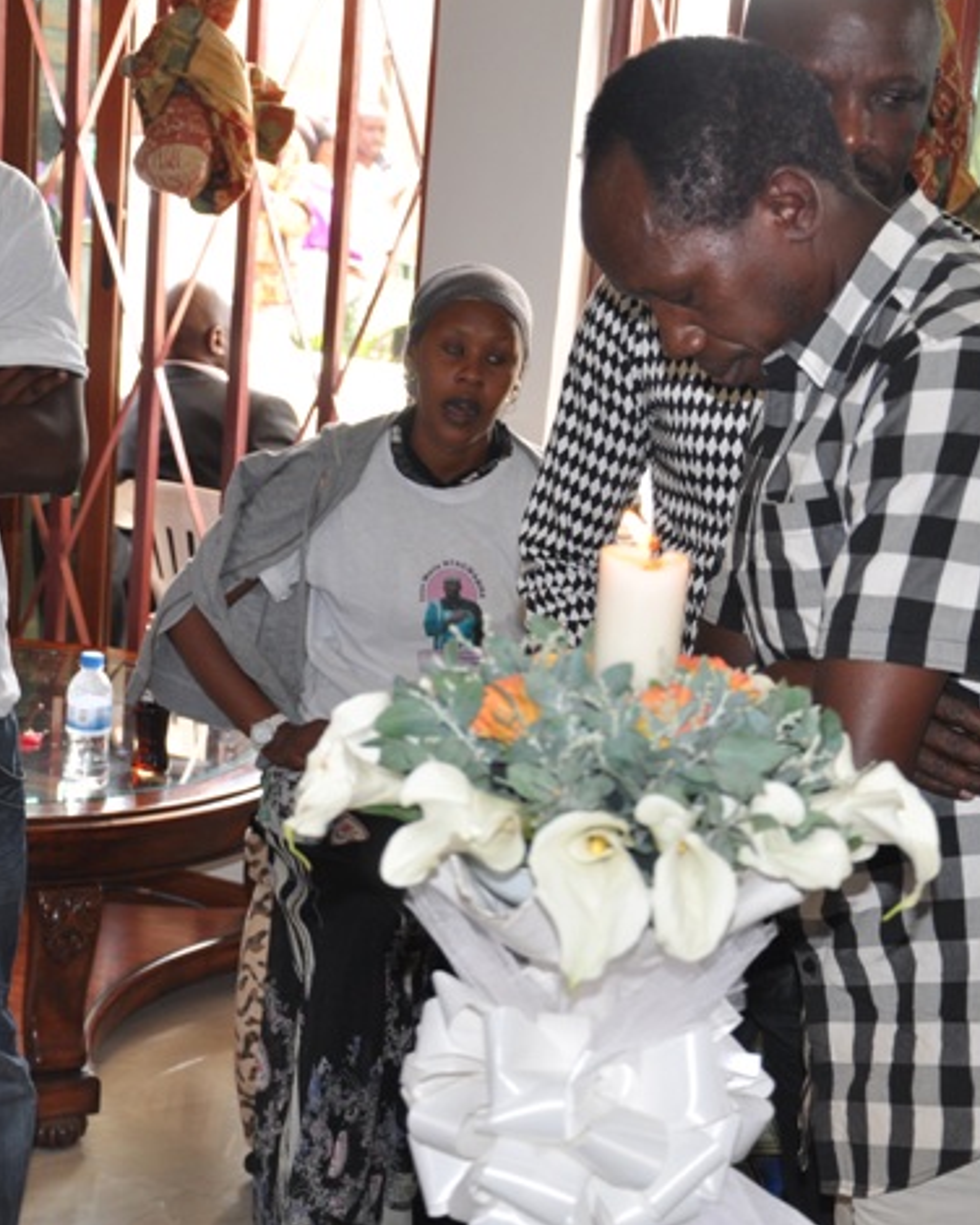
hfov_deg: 21.0
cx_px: 536
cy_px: 607
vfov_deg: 26.1
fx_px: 2647
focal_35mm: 73
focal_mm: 34
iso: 500
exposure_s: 1/100
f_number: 4.2
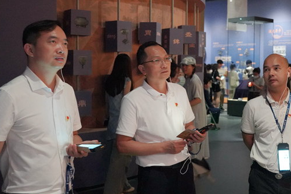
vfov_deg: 26.4
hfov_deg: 38.2
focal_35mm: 51
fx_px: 412
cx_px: 205
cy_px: 85
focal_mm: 32
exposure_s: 1/40
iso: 12800
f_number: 4
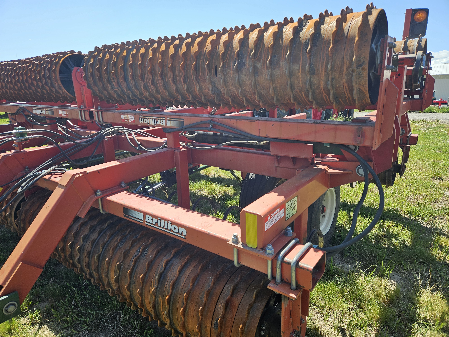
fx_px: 298
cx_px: 224
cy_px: 168
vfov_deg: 58.9
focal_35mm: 23
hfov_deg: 73.9
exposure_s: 1/992
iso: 25
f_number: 1.8
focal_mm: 5.4
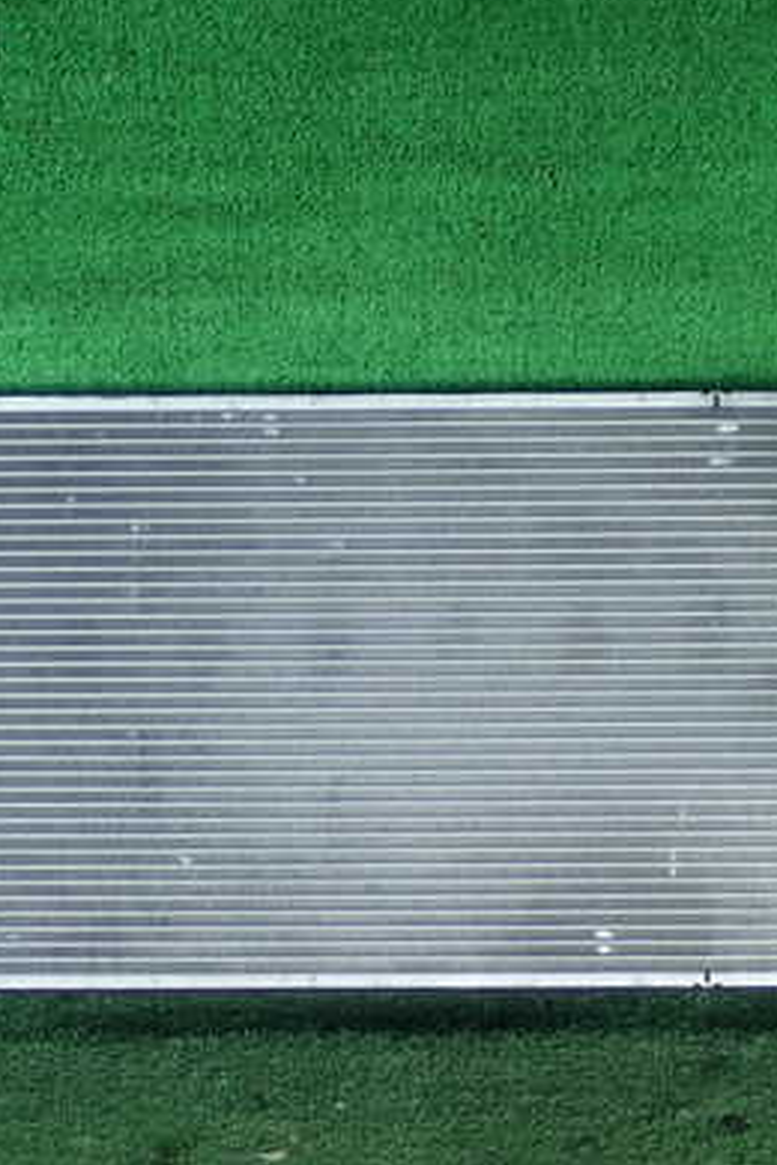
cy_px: 600
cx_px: 209
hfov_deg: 21.1
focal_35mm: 64
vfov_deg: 31.4
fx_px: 2072
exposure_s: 1/80
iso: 160
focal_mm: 7.34
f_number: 2.8
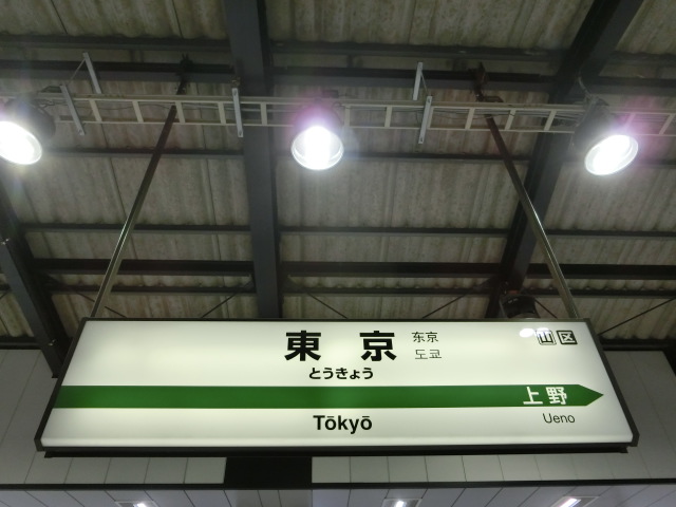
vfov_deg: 54.9
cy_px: 254
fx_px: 488
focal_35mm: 25
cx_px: 338
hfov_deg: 69.4
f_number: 3.5
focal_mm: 4.5
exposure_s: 1/125
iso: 160
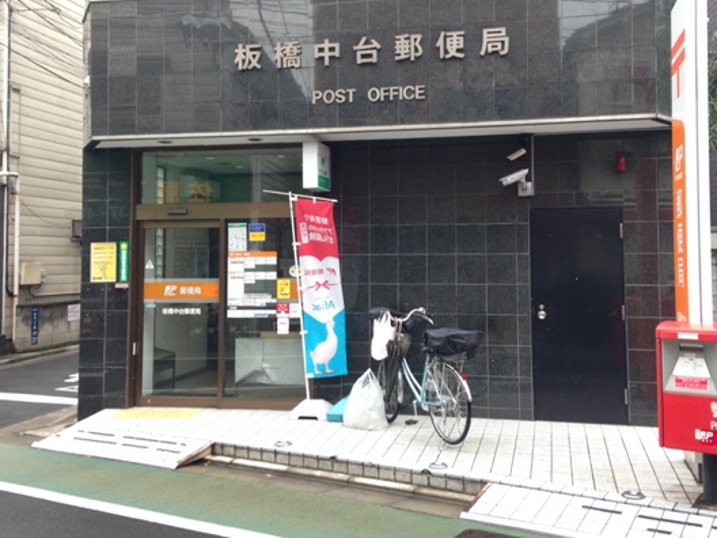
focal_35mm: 40
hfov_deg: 46.8
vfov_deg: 35.8
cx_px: 386
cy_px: 216
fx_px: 829
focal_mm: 4.12
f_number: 2.4
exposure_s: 1/120
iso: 80
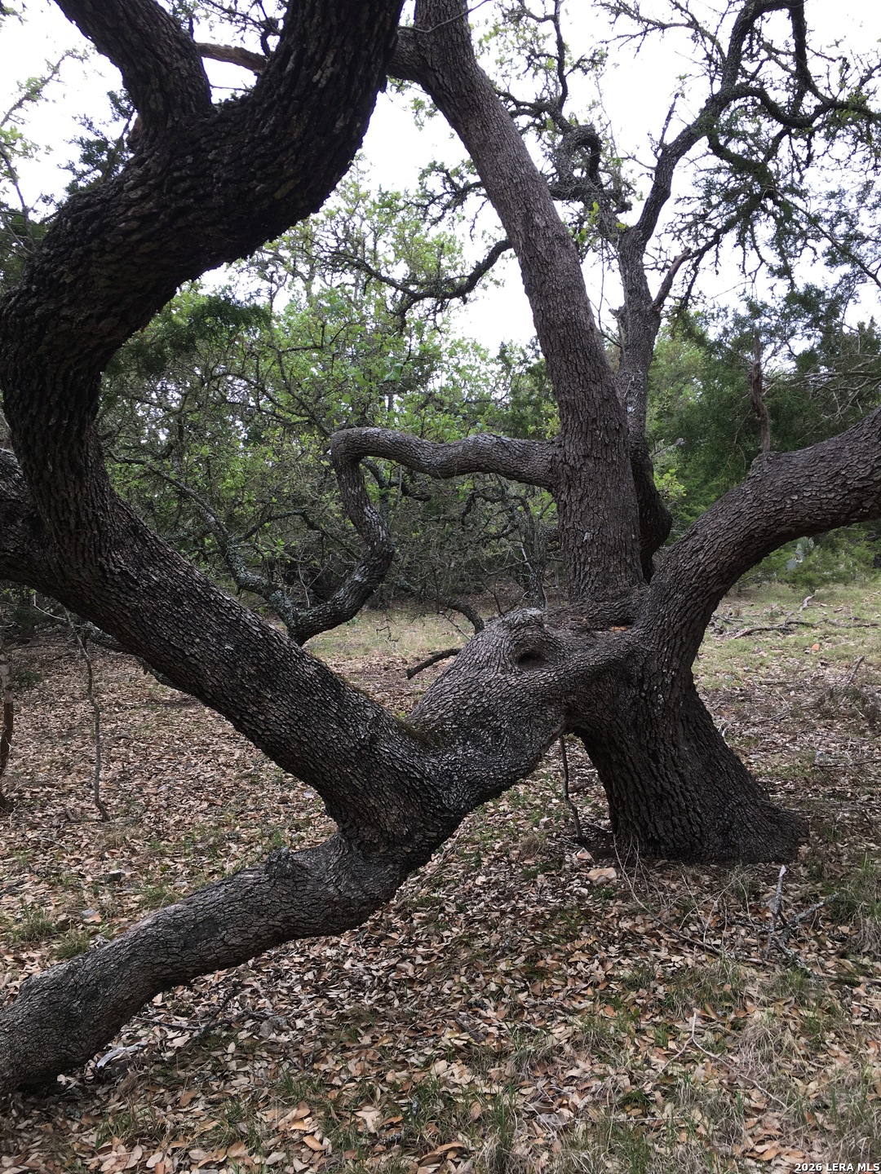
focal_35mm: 29
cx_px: 440
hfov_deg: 48.2
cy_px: 587
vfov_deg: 61.7
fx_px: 984
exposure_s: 1/120
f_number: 2.2
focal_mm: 4.15
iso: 25
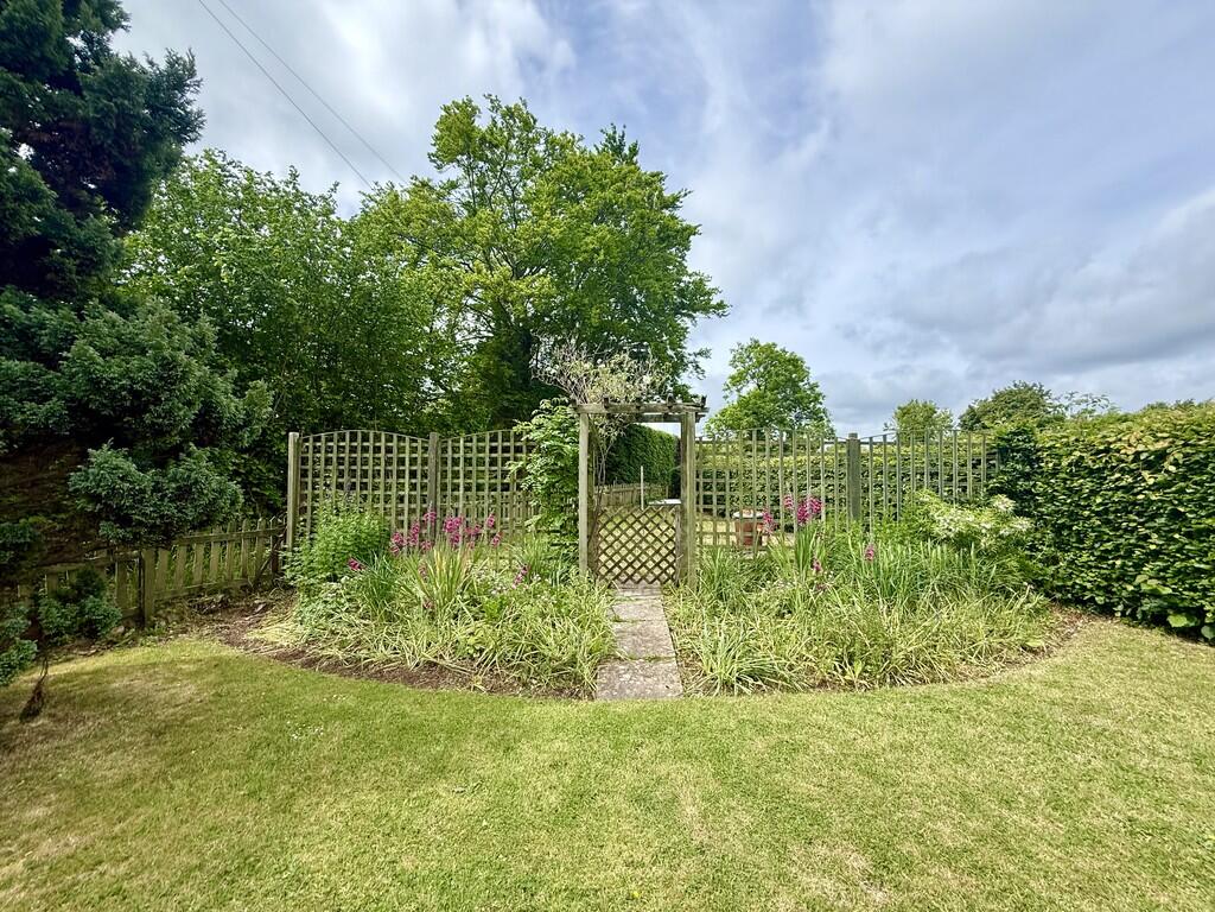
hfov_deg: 102.1
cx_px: 608
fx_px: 491
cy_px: 456
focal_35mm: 14
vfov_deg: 85.7
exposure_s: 1/1235
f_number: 2.2
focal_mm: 2.22
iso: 64
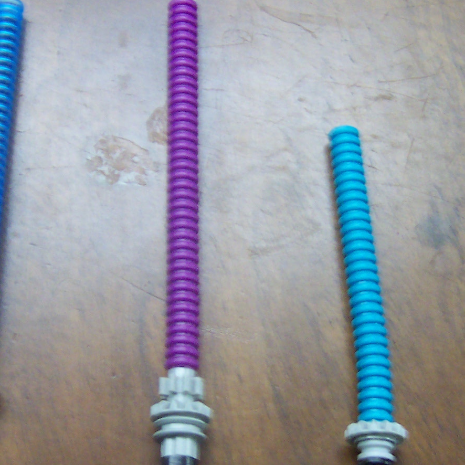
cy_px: 275
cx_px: 263
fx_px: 1109
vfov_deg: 23.6
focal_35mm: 73
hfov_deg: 23.7
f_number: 2.8
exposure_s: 1/8
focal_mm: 5.6
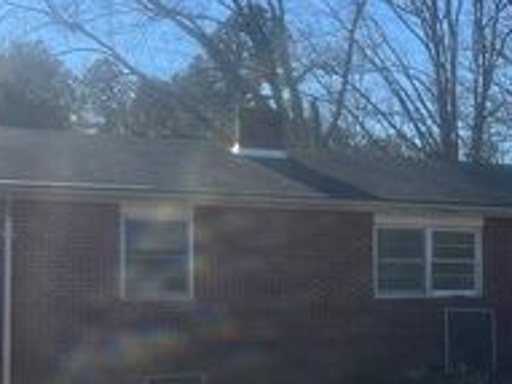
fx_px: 1005
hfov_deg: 25.9
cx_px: 592
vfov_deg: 21.4
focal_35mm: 68
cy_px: 286
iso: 50
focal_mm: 5.7
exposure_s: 1/2123
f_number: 1.5
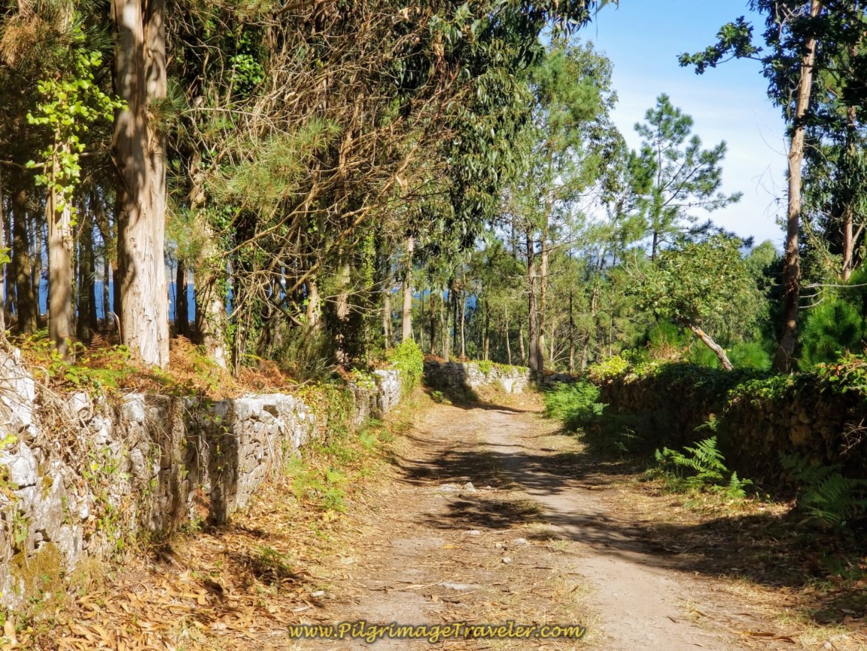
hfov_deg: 36.8
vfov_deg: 28.0
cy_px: 326
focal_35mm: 52
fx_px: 1302
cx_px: 434
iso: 25
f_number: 2.4
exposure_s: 1/443
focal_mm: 6
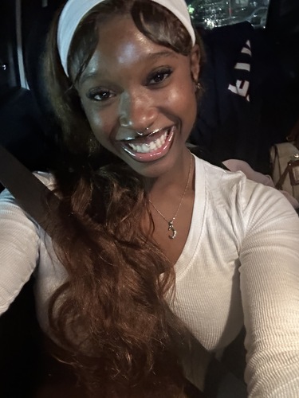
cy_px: 199
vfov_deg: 60.0
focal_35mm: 30
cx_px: 150
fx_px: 346
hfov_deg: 46.8
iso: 1000
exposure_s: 1/15
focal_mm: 2.69
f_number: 1.9
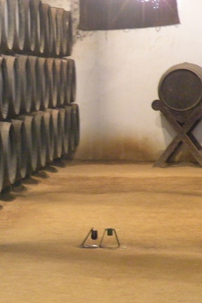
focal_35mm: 165
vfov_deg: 12.5
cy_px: 155
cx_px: 32
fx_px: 1389
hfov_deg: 8.3
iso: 800
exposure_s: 1/3.4
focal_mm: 19.4
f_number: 4
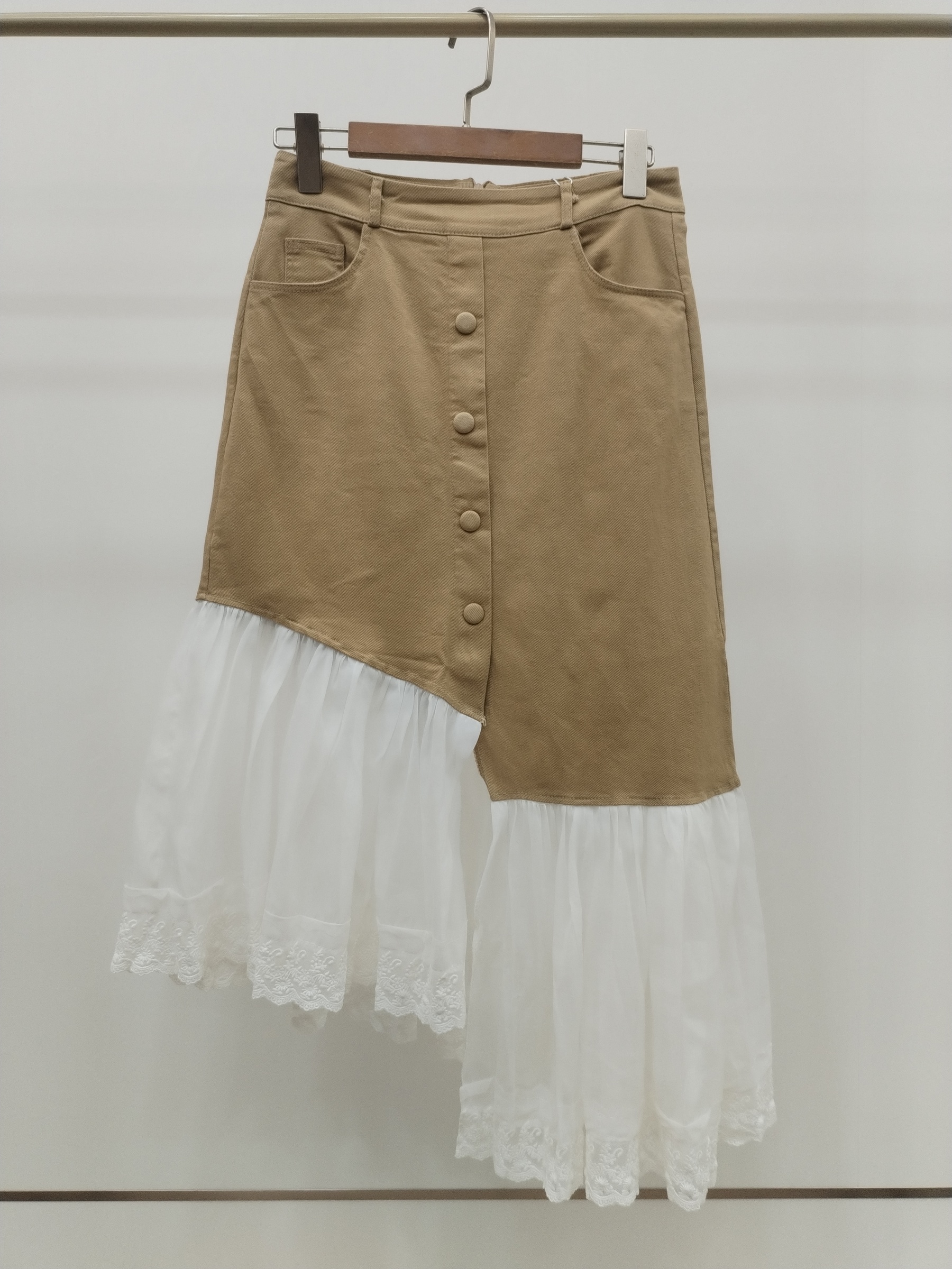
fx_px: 1063
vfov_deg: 61.7
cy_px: 634
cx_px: 476
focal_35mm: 29
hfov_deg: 48.2
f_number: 1.8
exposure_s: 1/120
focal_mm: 4.75
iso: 264
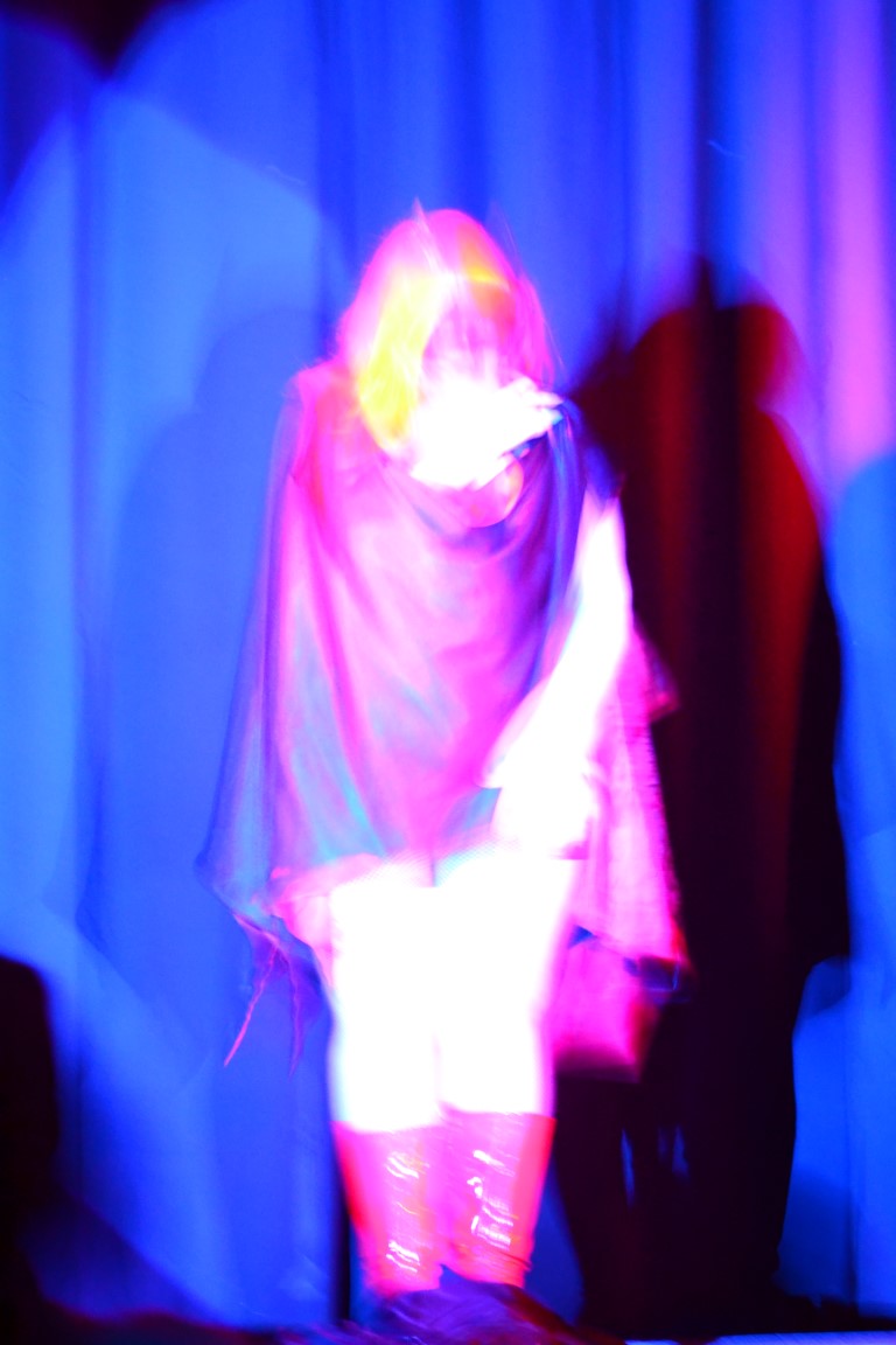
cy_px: 672
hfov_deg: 6.8
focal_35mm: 202
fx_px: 7559
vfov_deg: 10.2
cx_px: 448
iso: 3200
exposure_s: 1/1.3
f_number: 5
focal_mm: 135
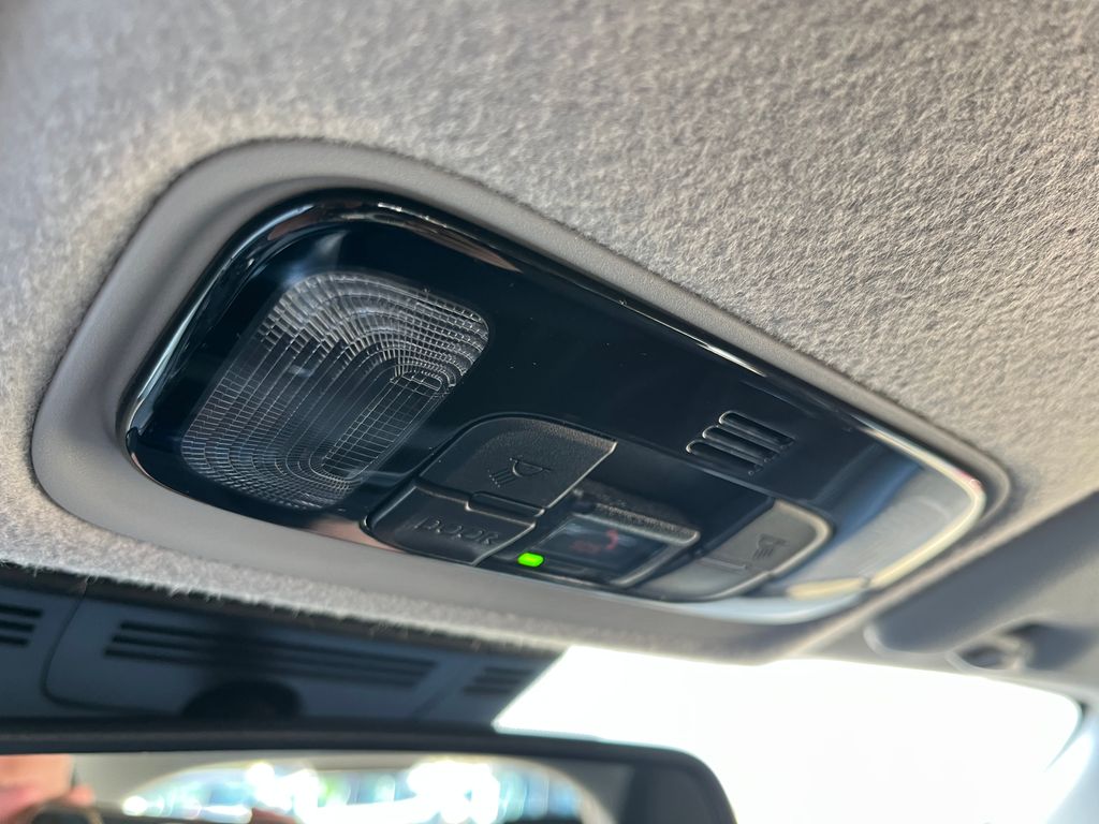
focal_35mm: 26
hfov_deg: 67.3
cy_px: 412
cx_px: 550
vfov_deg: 53.1
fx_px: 825
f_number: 1.6
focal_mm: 5.1
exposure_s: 1/81
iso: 125
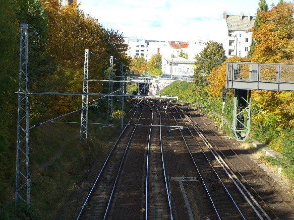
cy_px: 110
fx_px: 968
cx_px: 147
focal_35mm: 114
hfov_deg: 17.3
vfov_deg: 13.0
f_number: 5.1
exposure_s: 1/200
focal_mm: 23.7
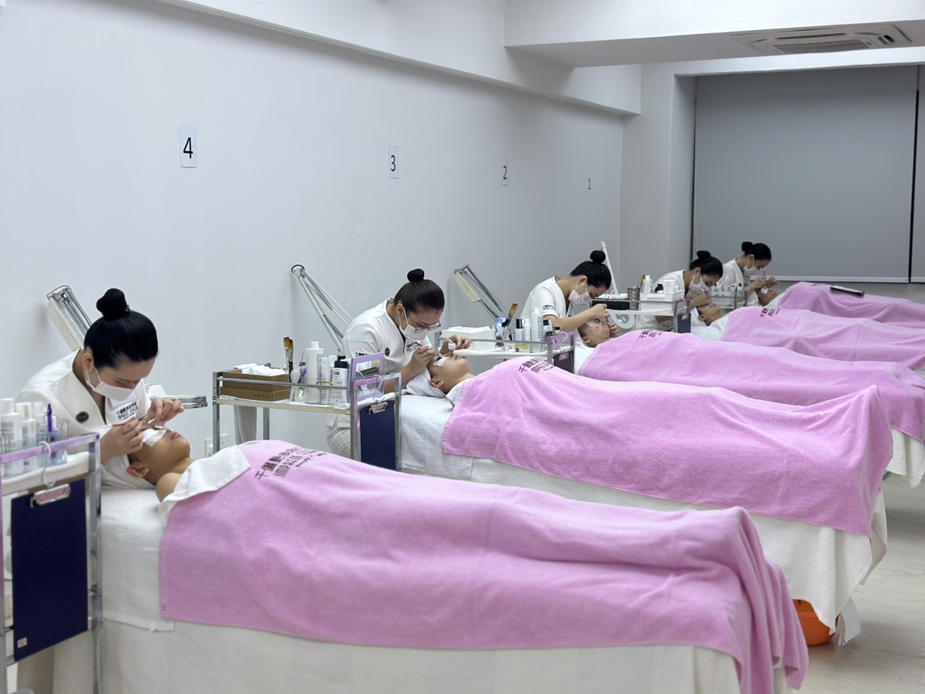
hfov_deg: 39.7
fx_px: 1283
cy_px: 347
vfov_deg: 30.3
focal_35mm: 48
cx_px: 462
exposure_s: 1/444
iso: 80
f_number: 1.78
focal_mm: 6.86
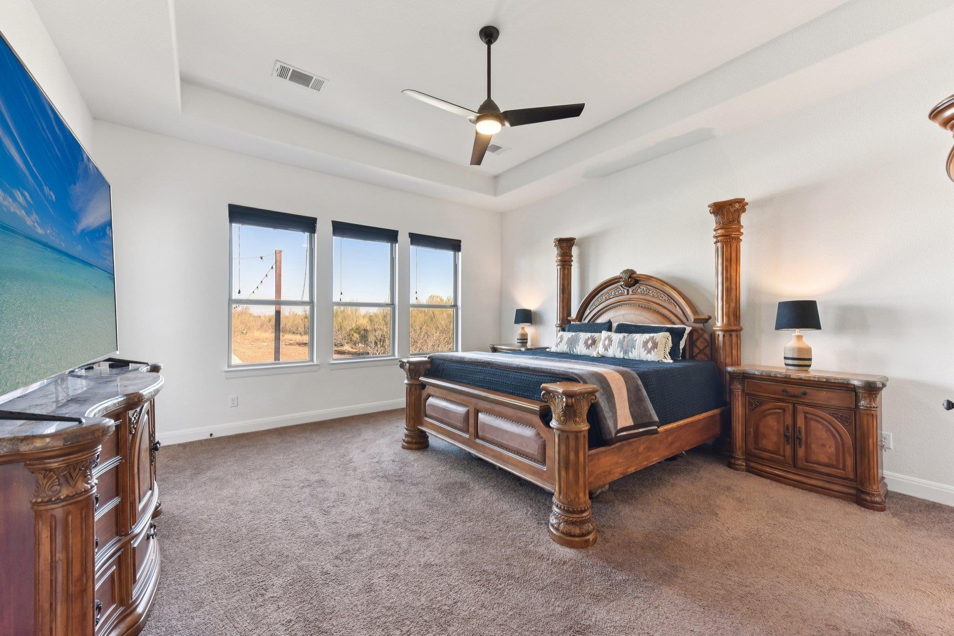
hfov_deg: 104.3
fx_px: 371
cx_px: 477
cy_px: 318
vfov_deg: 81.2
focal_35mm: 14
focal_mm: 14
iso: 400
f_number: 8
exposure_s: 1/30
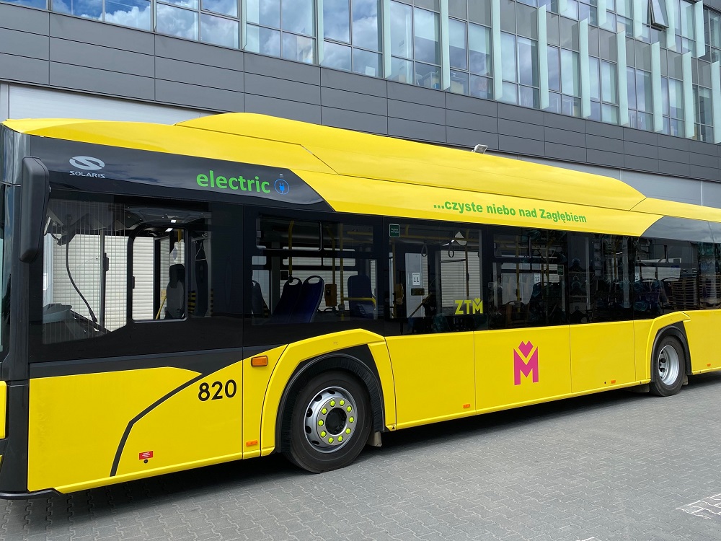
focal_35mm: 26
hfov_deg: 67.3
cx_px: 360
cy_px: 270
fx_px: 542
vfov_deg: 53.1
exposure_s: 1/1585
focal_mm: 4.25
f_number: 1.8
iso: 32
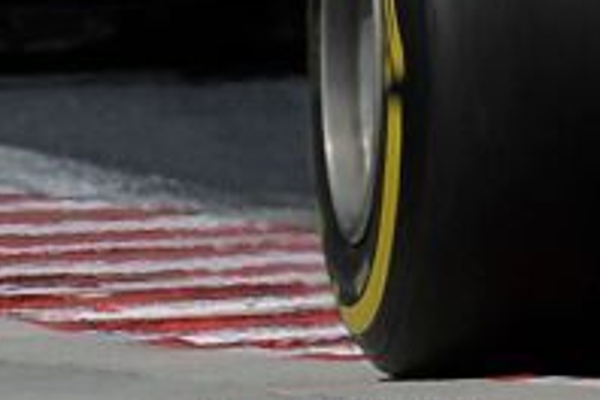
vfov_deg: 0.4
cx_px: 1109
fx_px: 63228
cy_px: -367
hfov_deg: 0.5
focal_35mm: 3794
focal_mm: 500
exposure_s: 1/1250
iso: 400
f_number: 10
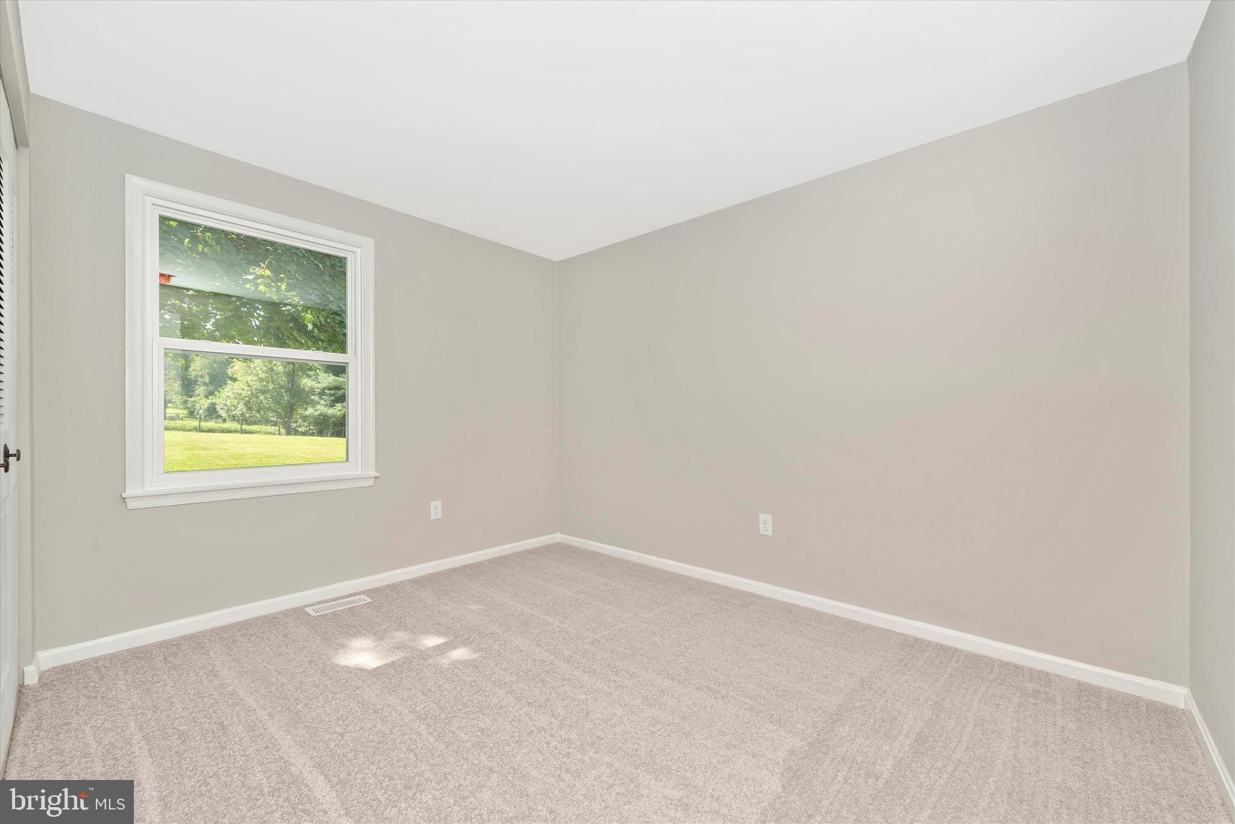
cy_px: 412
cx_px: 618
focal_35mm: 14
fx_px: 480
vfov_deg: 81.3
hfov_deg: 104.2
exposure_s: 1/60
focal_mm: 14
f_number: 9
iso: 160
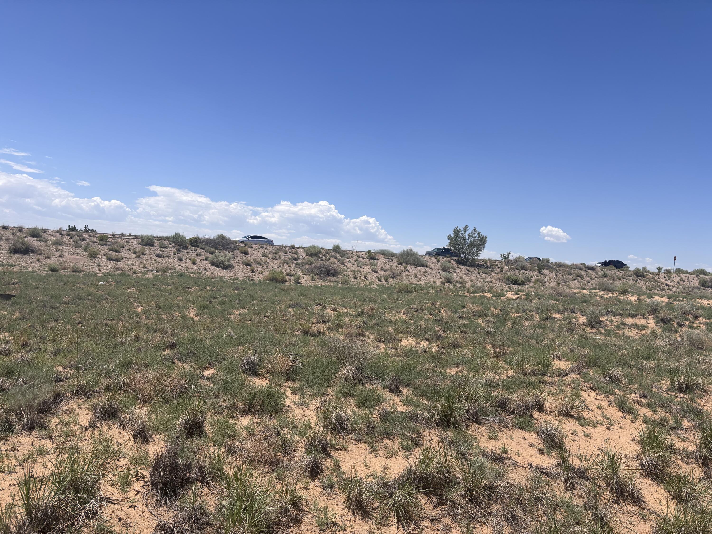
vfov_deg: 53.1
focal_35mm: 26
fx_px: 535
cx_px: 356
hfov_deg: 67.3
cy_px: 267
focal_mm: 5.96
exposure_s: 1/4854
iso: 50
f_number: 1.6
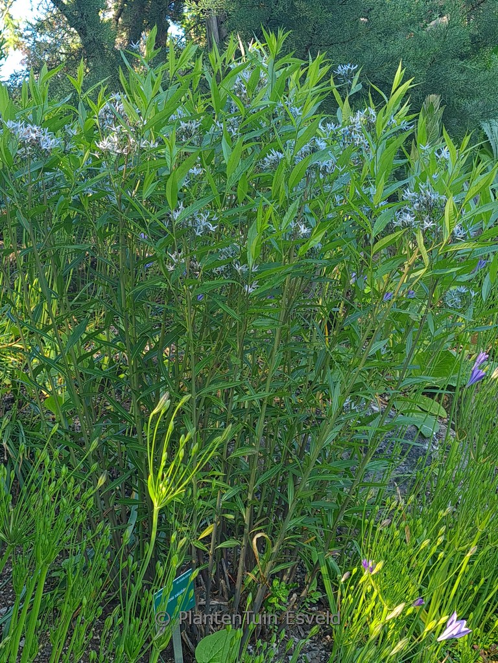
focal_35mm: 26
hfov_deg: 53.1
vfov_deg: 67.3
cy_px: 332
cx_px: 249
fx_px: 499
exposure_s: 1/137
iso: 50
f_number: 1.8
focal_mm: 5.4
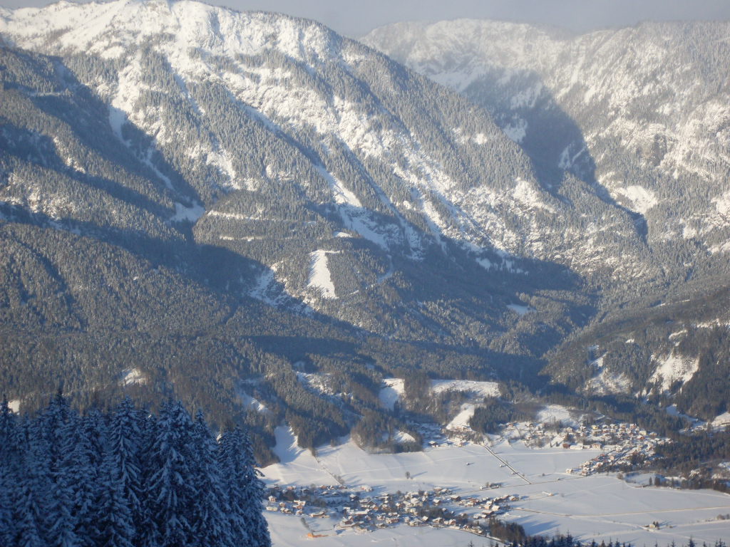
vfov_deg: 13.0
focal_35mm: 114
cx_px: 365
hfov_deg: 17.3
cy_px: 274
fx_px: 2404
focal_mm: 18.9
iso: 80
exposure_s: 1/350
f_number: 5.2
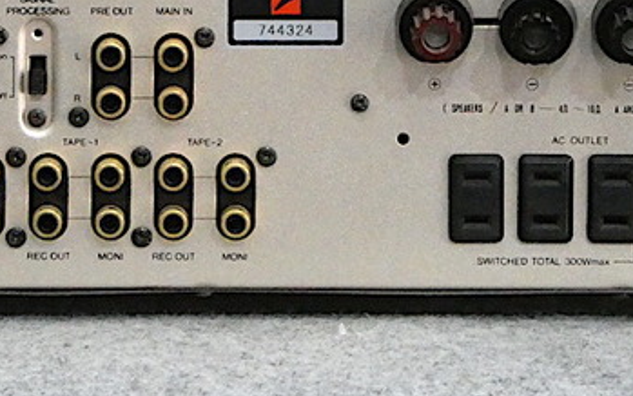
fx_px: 7589
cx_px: 192
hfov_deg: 4.8
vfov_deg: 3.0
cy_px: -64
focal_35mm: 440
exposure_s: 1/80
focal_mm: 27.1
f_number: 5.4
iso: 1250
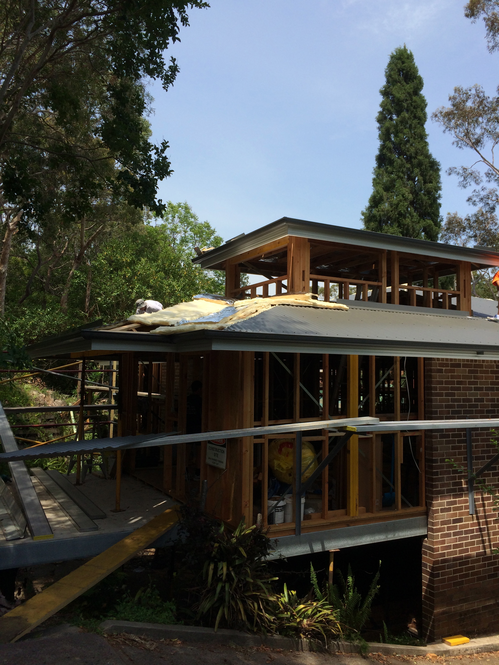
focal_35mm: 30
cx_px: 250
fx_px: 577
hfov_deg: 46.8
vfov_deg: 60.0
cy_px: 332
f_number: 2.2
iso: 32
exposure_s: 1/1520
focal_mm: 4.12
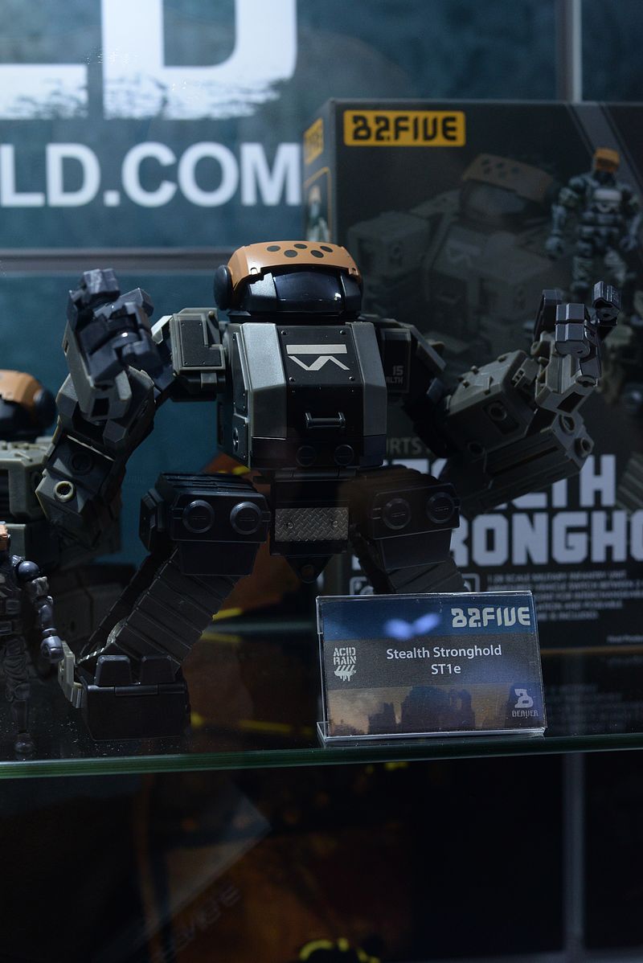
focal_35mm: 50
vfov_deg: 39.6
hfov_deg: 27.0
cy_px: 482
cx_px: 322
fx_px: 1338
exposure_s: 1/100
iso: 2000
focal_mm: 50
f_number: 5.6
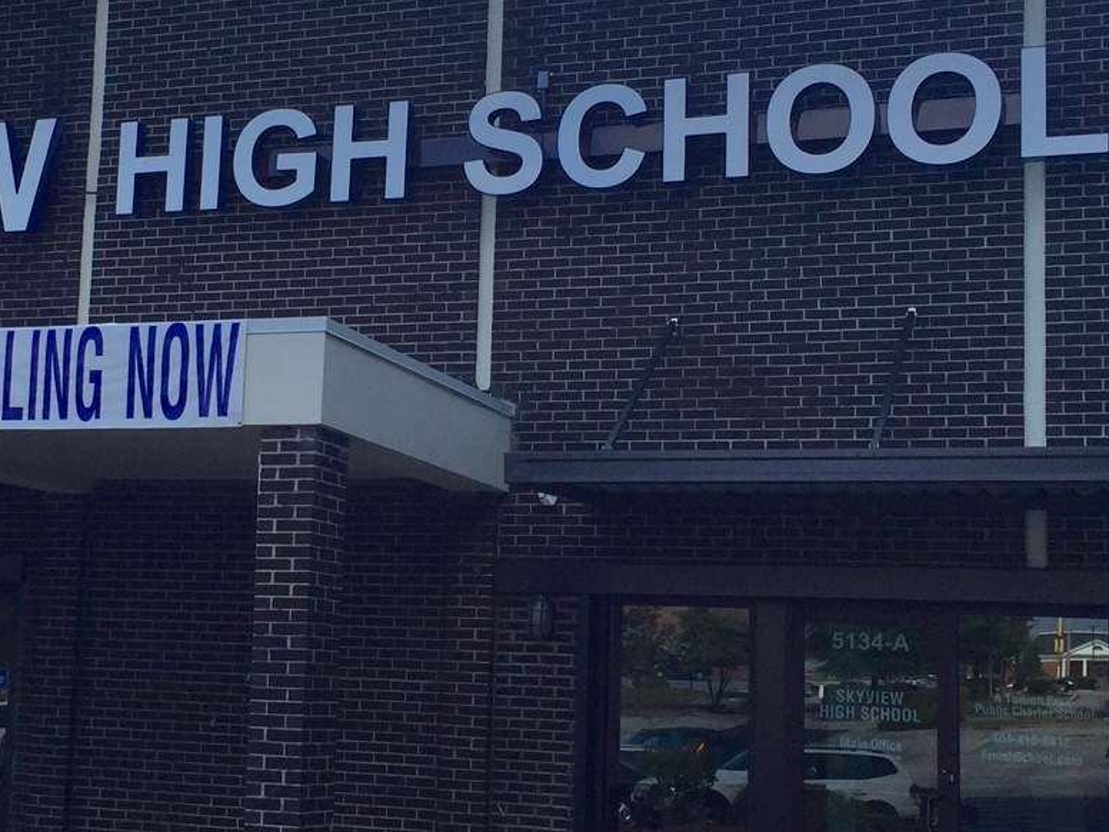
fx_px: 1954
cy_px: 415
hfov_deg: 31.3
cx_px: 334
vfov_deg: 24.0
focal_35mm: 61
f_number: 2.2
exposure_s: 1/1522
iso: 32
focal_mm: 4.15
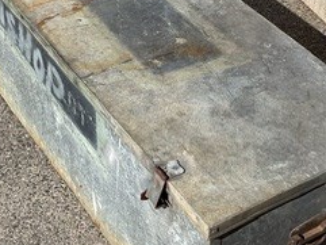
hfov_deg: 25.3
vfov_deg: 19.1
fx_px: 726
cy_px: 108
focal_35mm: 77
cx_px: 158
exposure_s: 1/2801
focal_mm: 3
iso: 16
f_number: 1.8
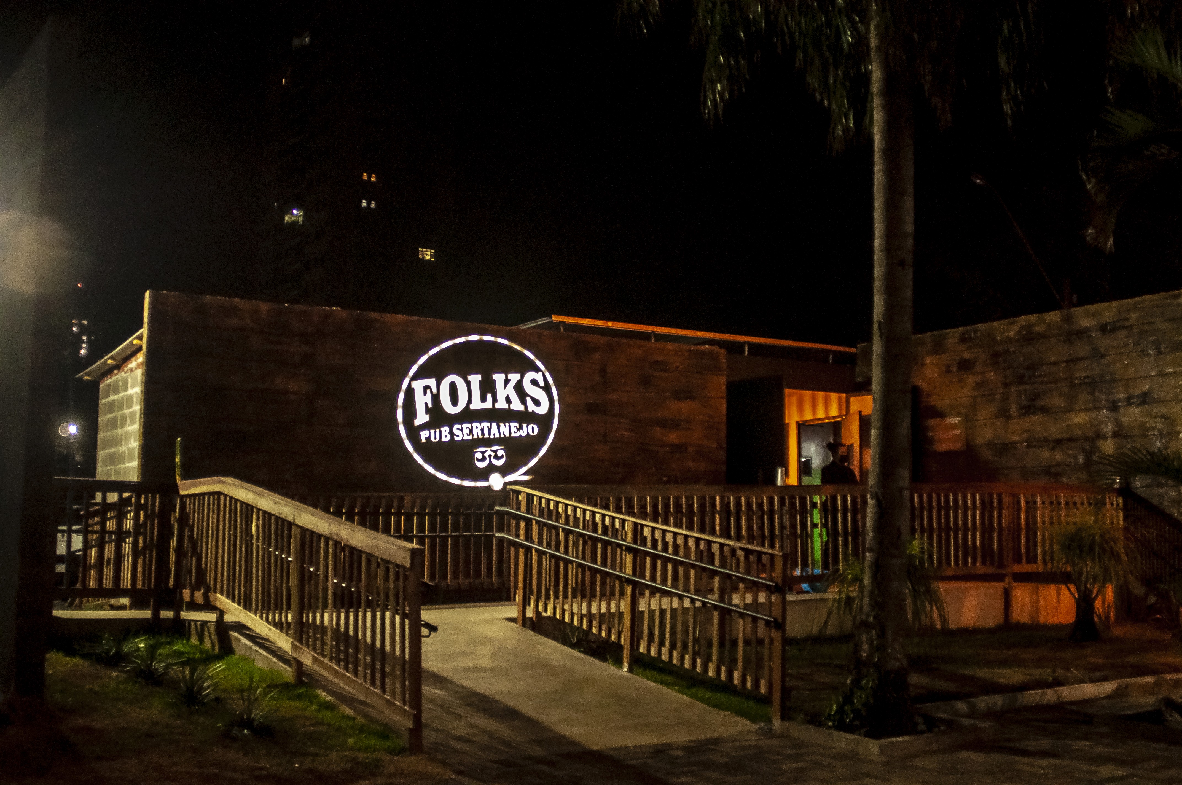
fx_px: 1377
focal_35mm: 42
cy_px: 392
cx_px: 591
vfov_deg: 31.8
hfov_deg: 46.4
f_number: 2.8
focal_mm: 28
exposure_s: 1/100
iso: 2000
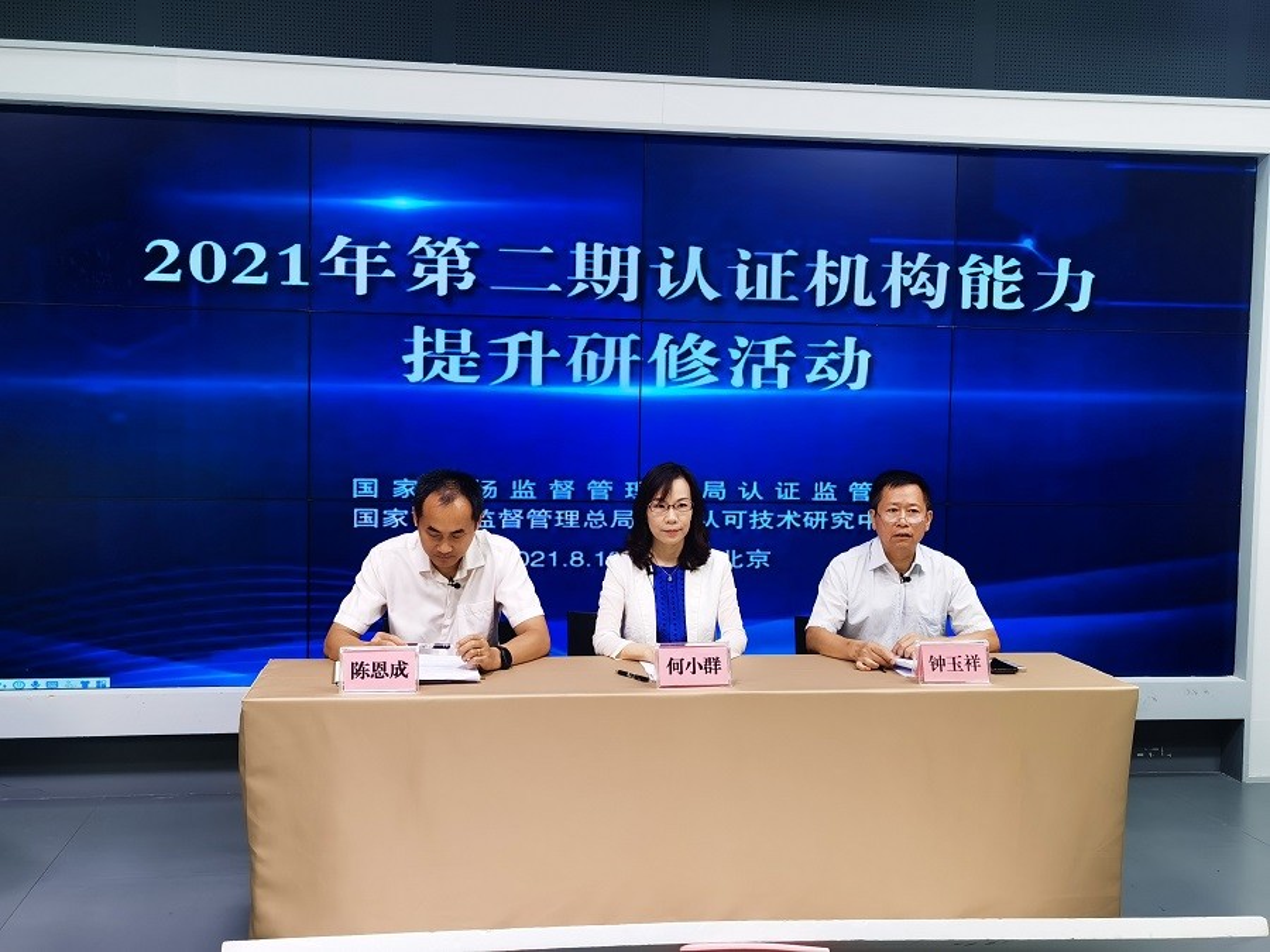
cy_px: 476
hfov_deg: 49.0
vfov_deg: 37.7
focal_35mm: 38
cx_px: 635
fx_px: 1394
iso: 50
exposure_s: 1/100
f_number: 1.6
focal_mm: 5.56
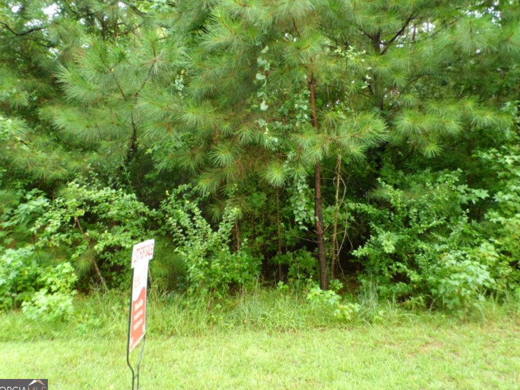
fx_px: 391
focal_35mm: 26
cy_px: 189
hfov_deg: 67.3
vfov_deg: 53.1
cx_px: 267
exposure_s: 1/30
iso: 100
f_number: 3.2
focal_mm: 4
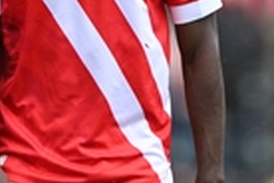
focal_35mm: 1308
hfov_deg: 1.6
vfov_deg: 1.1
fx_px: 9955
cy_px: -66
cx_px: 71
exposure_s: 1/2000
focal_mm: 300
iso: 2200
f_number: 3.2
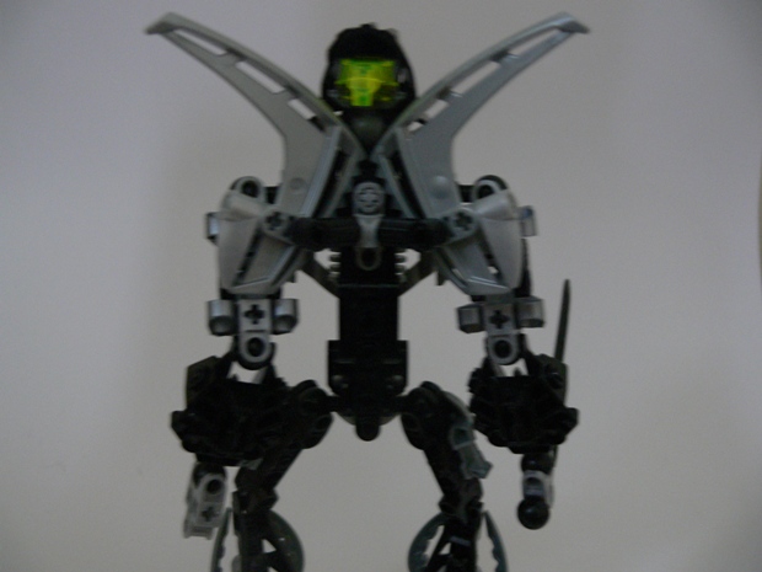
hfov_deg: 52.6
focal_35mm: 35
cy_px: 286
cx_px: 381
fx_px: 770
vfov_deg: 40.7
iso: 200
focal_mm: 7.5
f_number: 2.8
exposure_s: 1/4
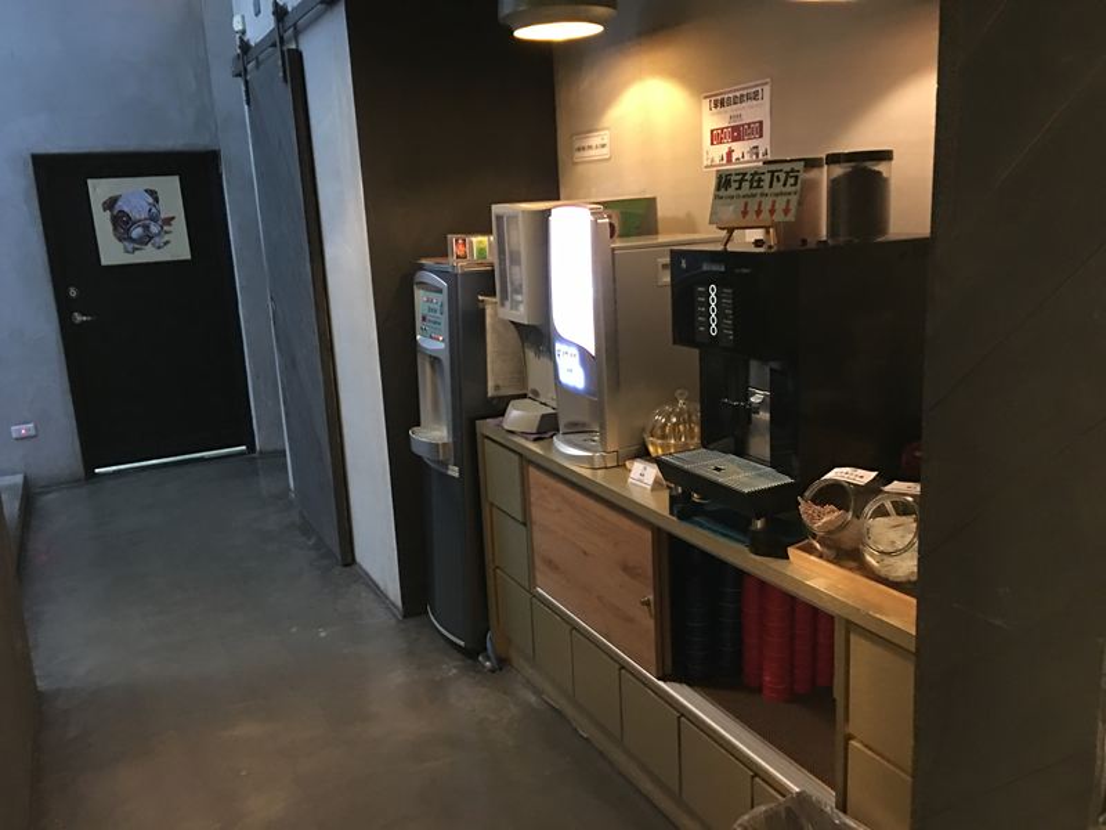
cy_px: 415
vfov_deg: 48.2
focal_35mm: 29
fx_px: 927
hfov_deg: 61.7
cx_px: 553
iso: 100
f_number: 2.2
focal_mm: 4.15
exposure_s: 1/4
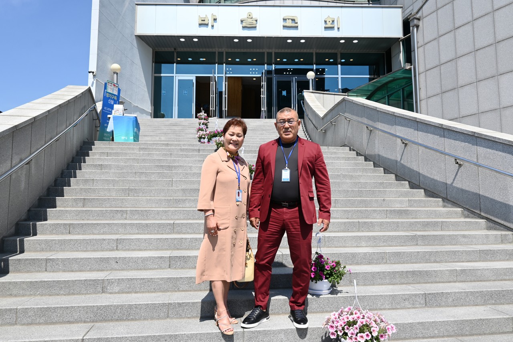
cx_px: 256
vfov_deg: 53.1
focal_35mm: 24
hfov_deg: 73.8
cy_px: 171
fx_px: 342
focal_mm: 16
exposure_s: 1/400
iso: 100
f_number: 7.1
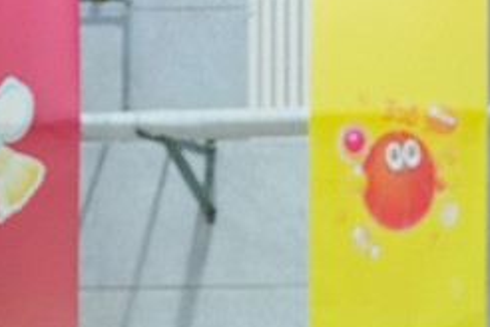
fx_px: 5322
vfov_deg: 3.4
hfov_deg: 5.2
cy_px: 961
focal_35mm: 391
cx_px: 851
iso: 1250
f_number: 2.8
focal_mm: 60
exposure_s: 1/200
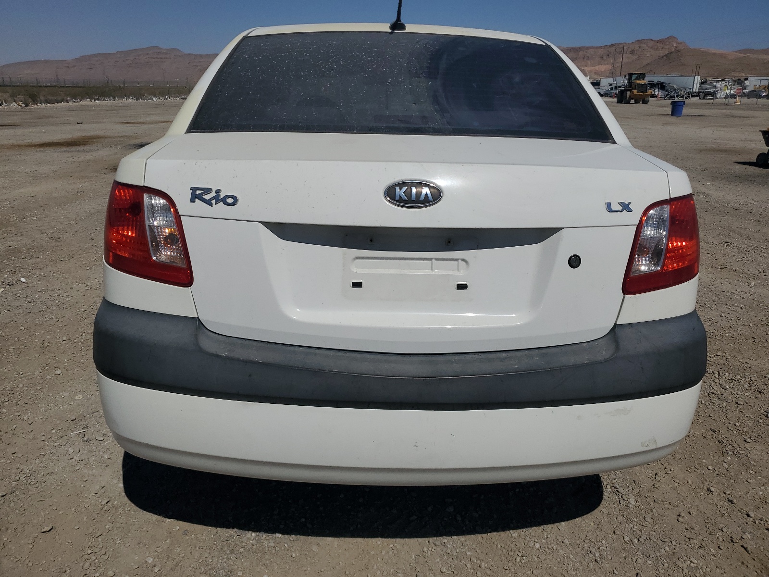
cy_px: 288
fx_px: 578
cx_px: 384
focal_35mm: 26
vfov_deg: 53.1
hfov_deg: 67.3
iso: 52
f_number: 1.5
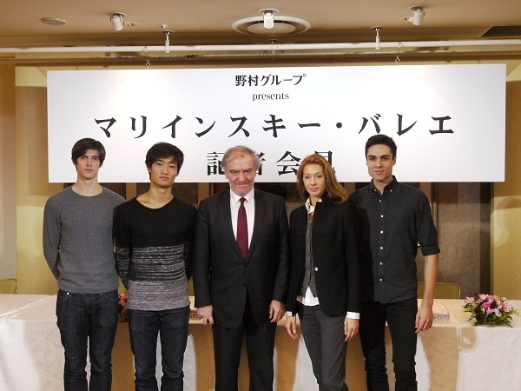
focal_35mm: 44
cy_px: 196
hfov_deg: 42.9
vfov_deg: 32.9
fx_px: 662
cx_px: 260
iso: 2000
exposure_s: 1/125
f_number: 5
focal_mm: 22
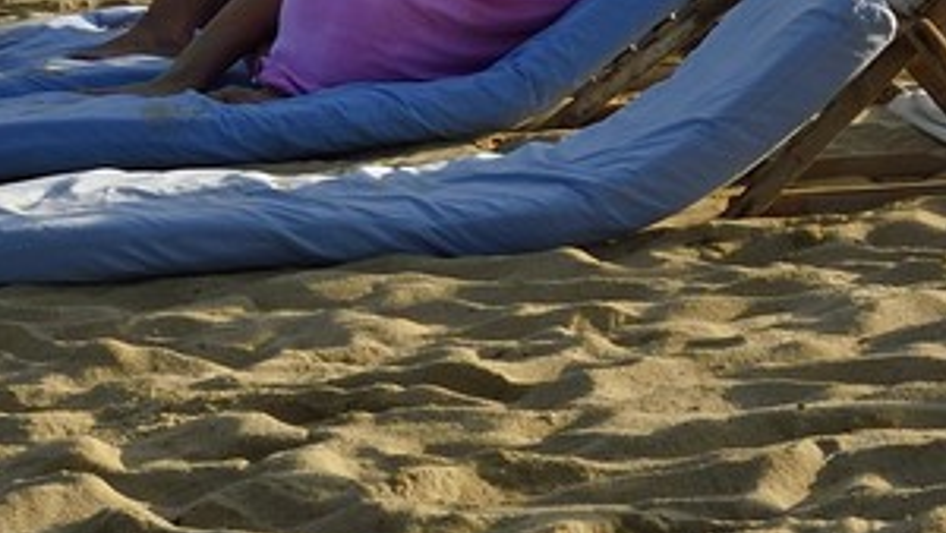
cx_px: -1419
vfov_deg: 5.4
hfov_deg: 8.7
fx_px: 5596
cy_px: -218
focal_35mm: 223
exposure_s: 1/200
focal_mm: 40
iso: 200
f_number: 14
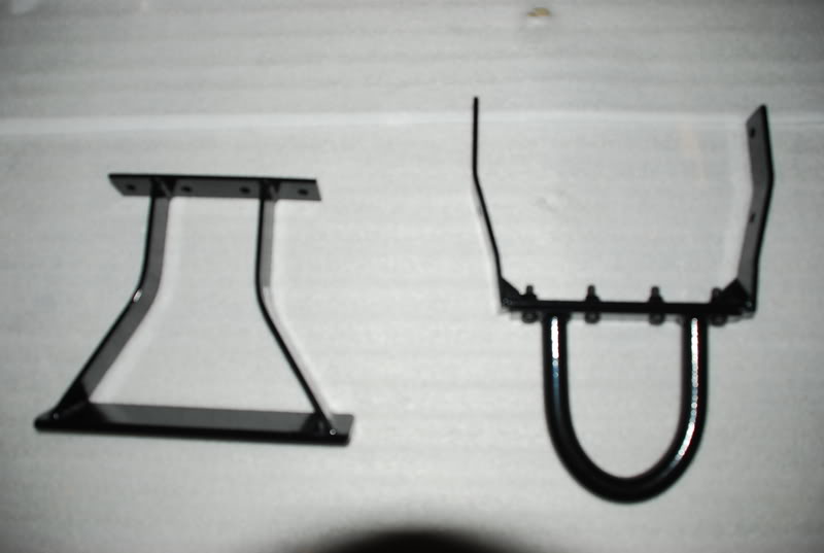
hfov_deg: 61.8
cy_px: 276
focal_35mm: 30
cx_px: 412
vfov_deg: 43.8
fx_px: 688
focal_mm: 20
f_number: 3.8
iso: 100
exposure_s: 1/60
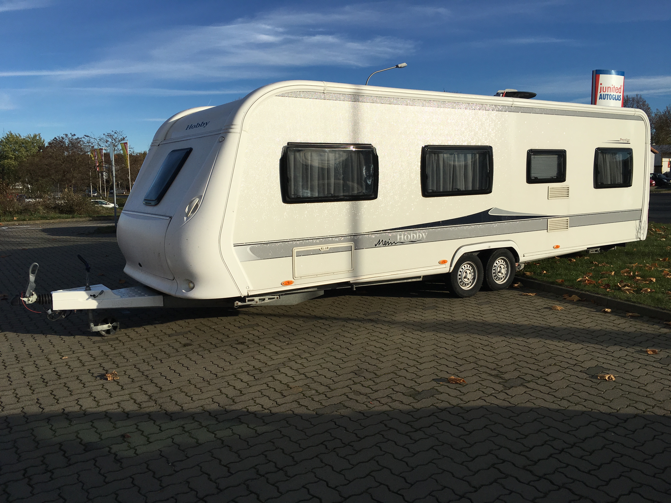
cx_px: 336
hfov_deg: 61.7
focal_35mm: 29
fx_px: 562
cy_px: 252
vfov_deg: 48.2
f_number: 2.2
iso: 25
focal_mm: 4.15
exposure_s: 1/3205
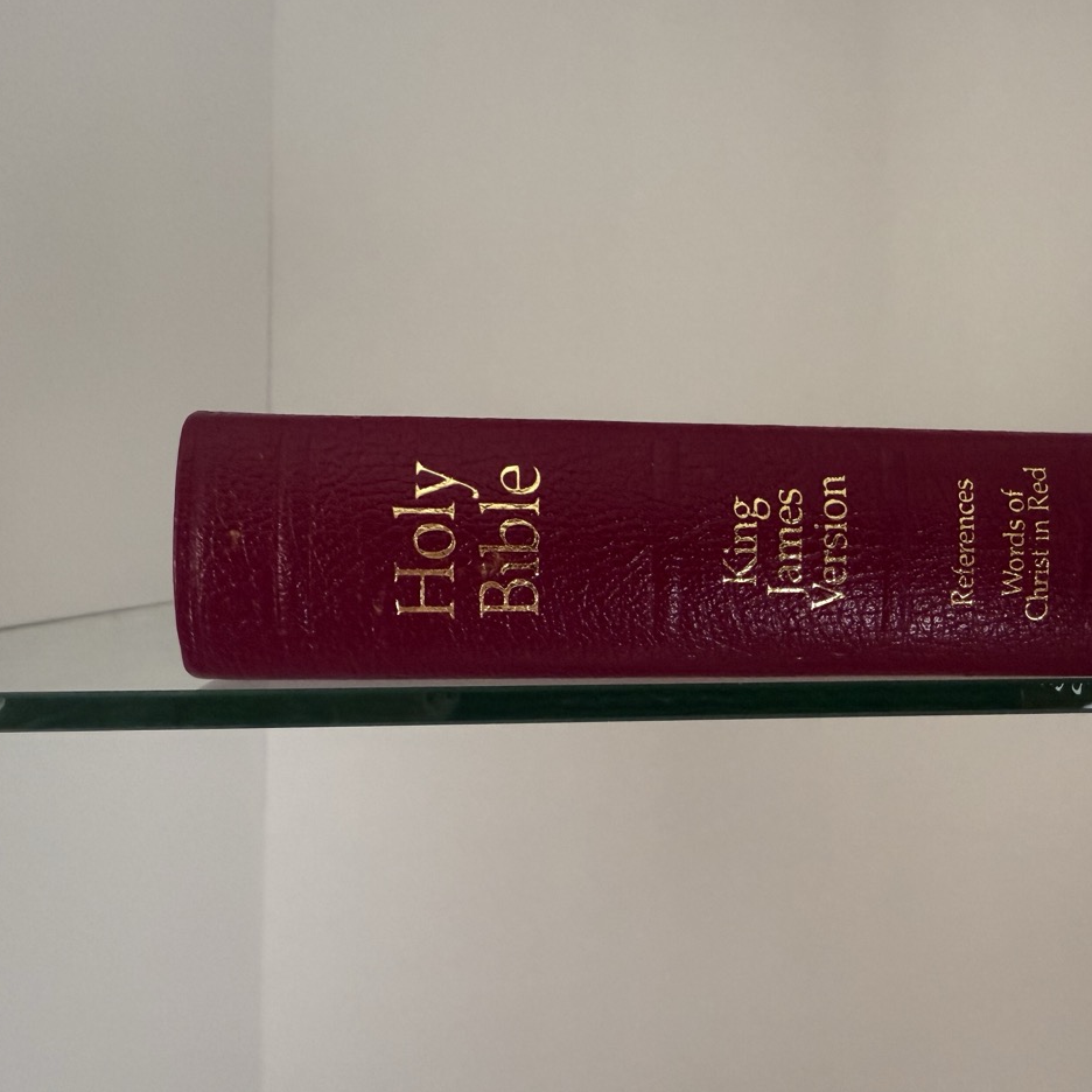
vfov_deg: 55.6
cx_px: 738
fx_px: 1035
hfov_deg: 54.4
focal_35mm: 29
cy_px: 536
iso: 400
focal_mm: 2.22
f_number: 2.2
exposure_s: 1/60
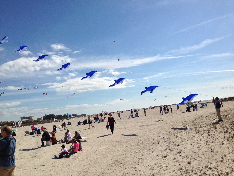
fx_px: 223
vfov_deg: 42.9
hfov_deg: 55.4
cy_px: 88
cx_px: 117
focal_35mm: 33
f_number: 2.4
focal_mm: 4.12
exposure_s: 1/5435
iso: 50
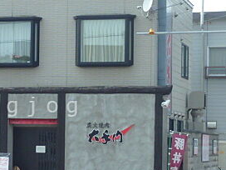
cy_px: 107
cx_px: 25
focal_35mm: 148
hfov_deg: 13.2
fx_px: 966
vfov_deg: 10.0
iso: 80
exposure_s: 1/320
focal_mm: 5.7
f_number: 3.5
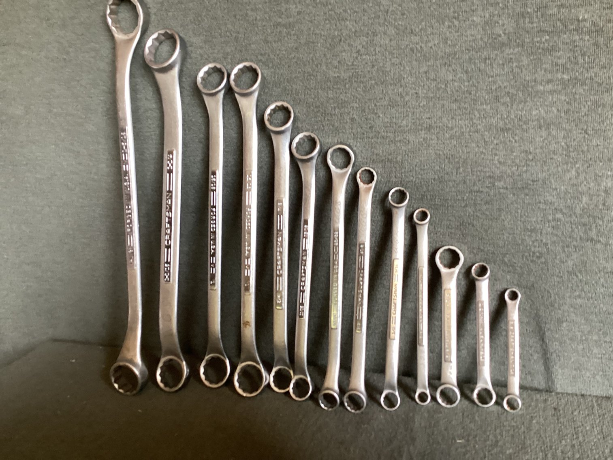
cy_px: 230
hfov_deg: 58.3
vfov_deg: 45.4
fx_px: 549
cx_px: 306
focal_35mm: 31
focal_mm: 3.3
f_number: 2.4
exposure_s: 1/50
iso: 250
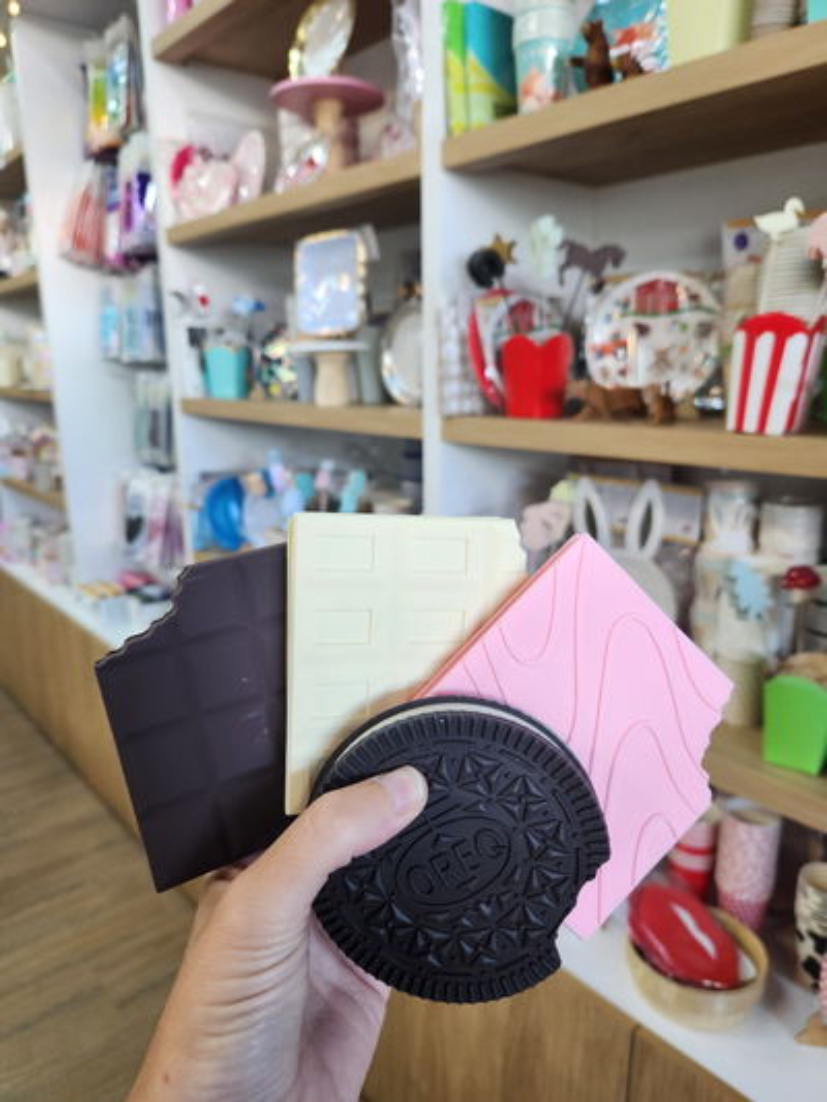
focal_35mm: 23
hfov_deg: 58.9
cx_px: 414
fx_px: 732
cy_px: 551
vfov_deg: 73.9
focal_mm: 5.4
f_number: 1.8
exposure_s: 1/100
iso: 200
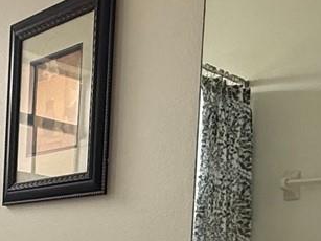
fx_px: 677
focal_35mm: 73
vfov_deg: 18.9
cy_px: 301
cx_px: 32
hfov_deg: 25.8
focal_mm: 2.22
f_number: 2.2
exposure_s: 1/120
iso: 125
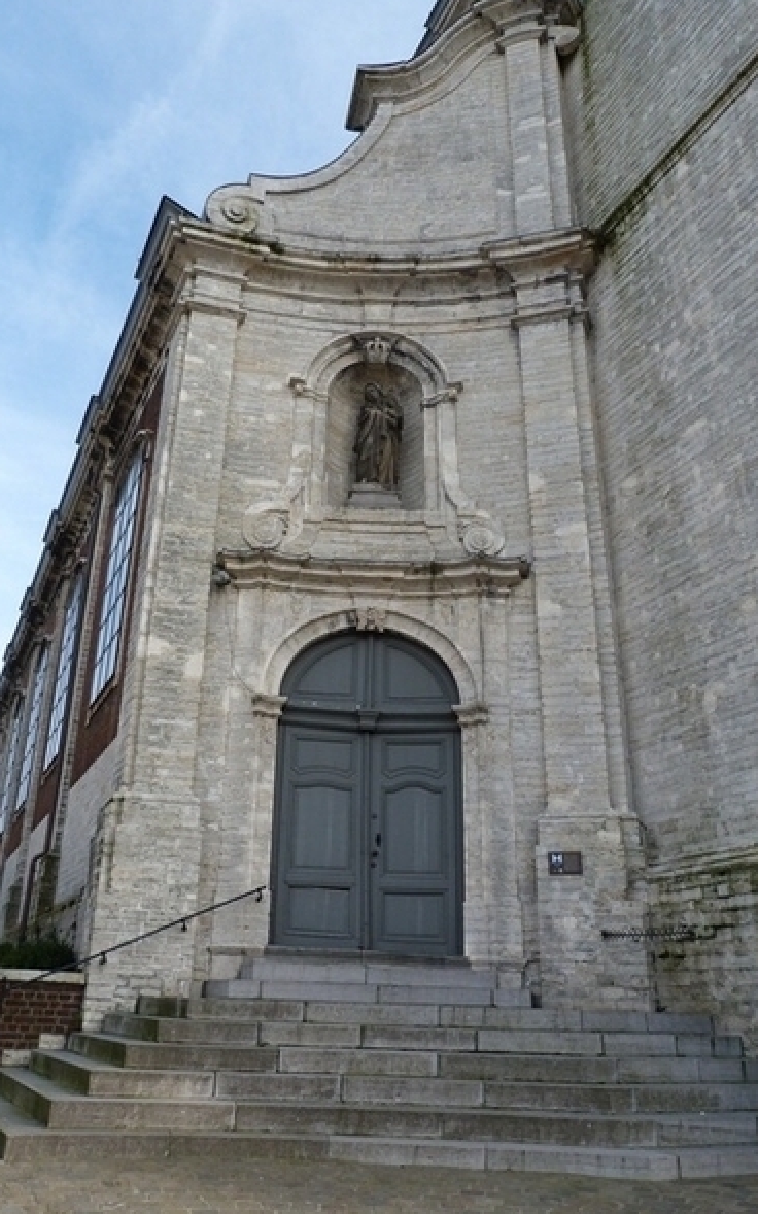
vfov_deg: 68.4
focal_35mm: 27
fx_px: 893
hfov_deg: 45.9
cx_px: 334
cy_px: 616
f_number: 4
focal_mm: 4.5
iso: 80
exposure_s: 1/250
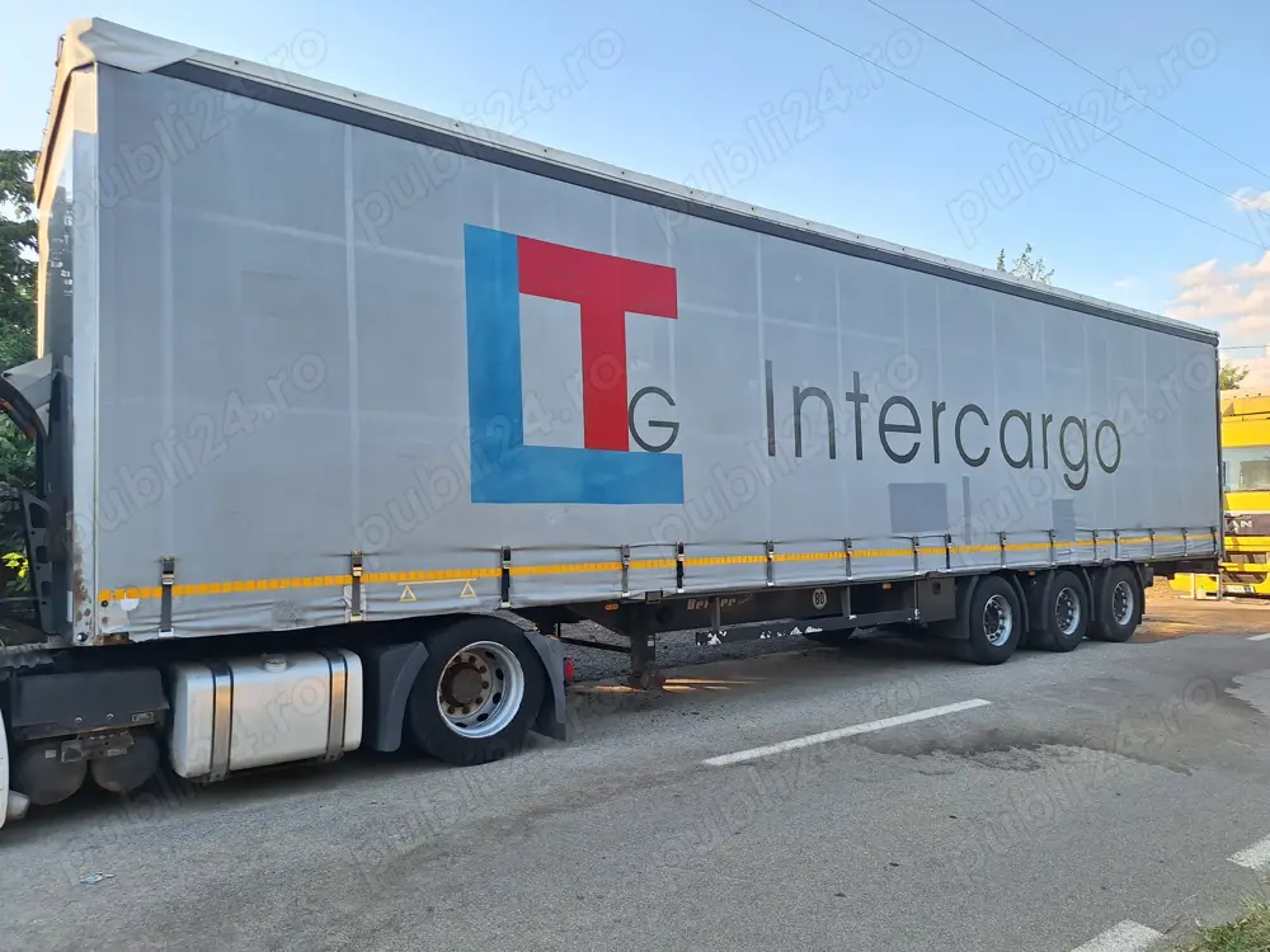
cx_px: 635
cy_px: 476
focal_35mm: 23
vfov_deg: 58.9
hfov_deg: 73.9
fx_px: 844
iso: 40
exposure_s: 1/535
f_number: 1.8
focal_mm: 5.54
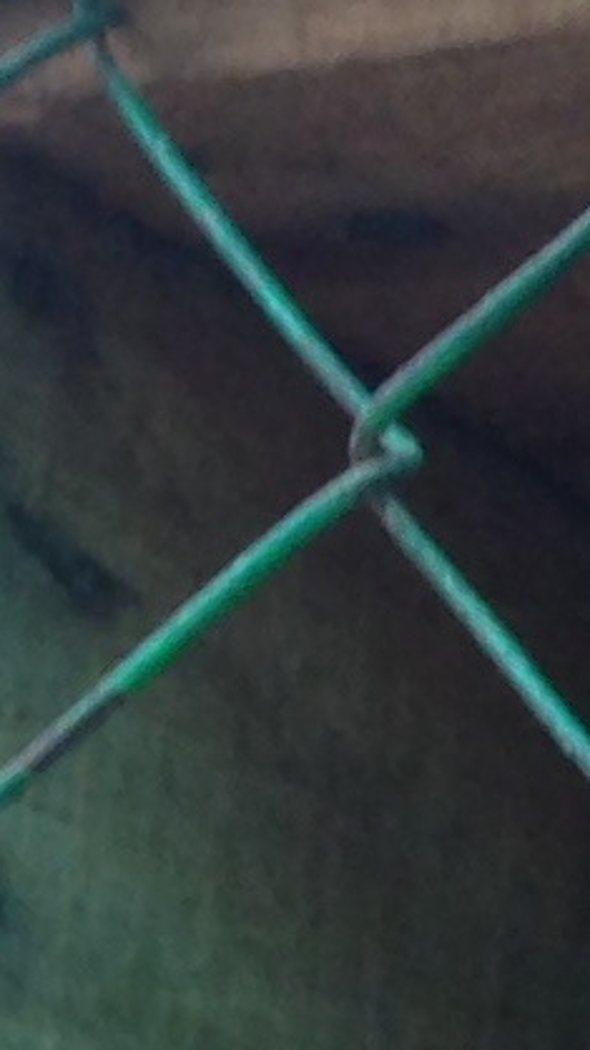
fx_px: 7818
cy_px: 1618
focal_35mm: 281
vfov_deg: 7.5
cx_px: 3791
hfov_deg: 3.6
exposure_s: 1/30
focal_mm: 4.12
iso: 50
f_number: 2.4
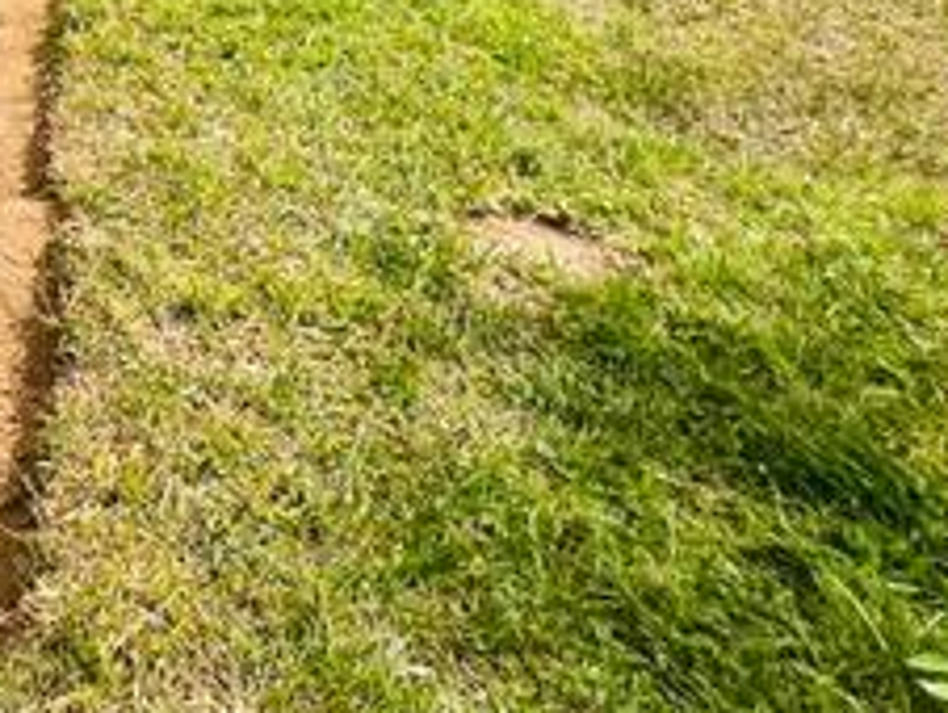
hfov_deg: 30.6
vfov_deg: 23.3
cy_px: -436
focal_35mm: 46
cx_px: -336
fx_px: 1261
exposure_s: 1/1597
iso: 32
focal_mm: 1.57
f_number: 1.8
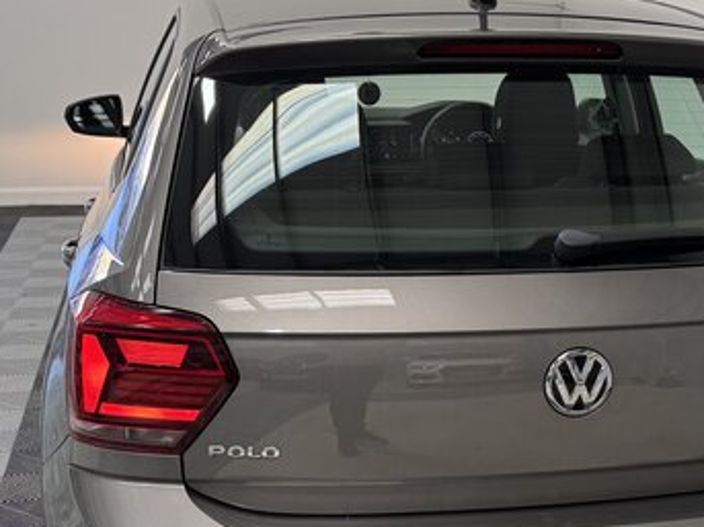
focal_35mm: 56
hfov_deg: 33.9
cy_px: 398
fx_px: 1138
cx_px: 488
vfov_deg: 25.8
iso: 160
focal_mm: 6.76
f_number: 1.78
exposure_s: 1/100
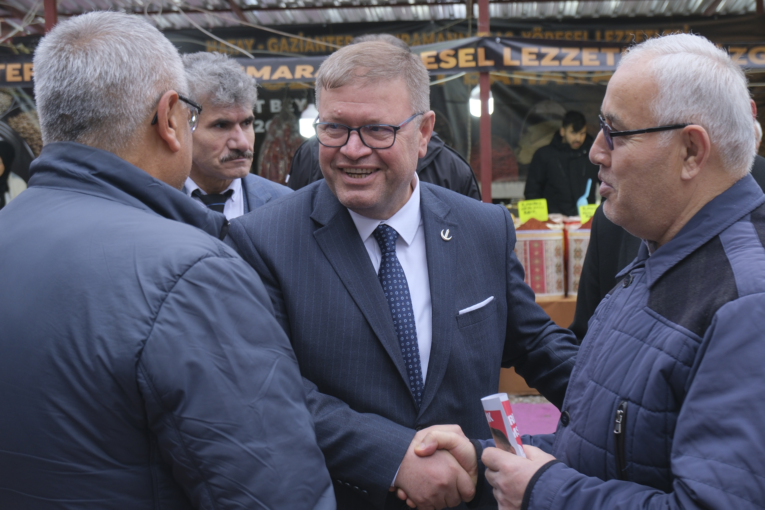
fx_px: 1062
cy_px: 255
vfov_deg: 27.0
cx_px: 382
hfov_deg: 39.6
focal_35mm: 50
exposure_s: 1/160
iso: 800
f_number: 4.9
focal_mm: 33.3
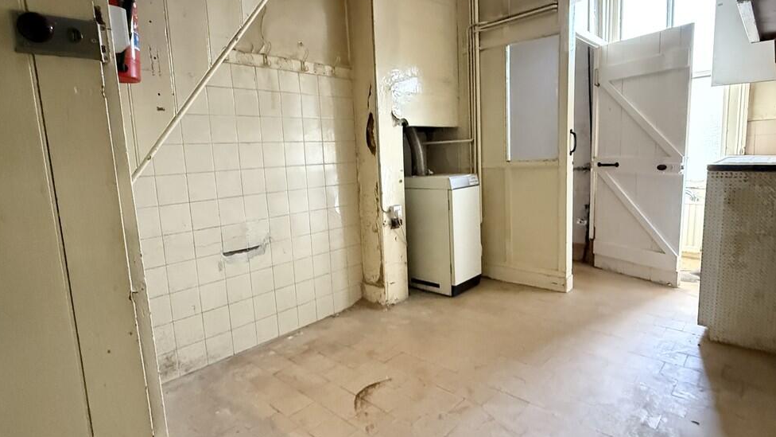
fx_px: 329
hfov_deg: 99.4
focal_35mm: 16
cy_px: 255
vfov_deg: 66.6
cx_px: 386
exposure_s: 1/60
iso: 1250
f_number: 2.2
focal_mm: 2.22
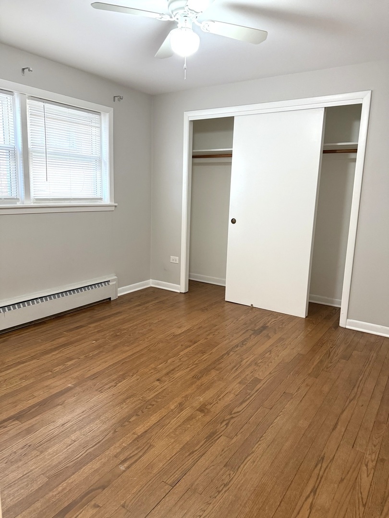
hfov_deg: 56.8
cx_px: 194
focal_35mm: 24
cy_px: 259
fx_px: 360
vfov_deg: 71.6
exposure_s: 1/60
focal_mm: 6.76
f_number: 1.78
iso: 320
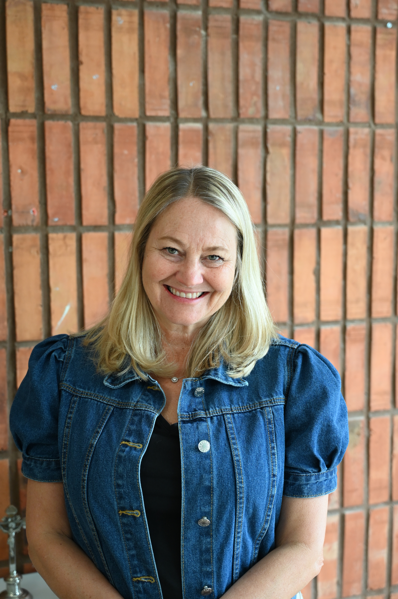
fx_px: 780
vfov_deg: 41.9
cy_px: 300
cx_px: 199
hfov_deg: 28.6
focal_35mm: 47
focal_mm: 47
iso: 720
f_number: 4
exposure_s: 1/125
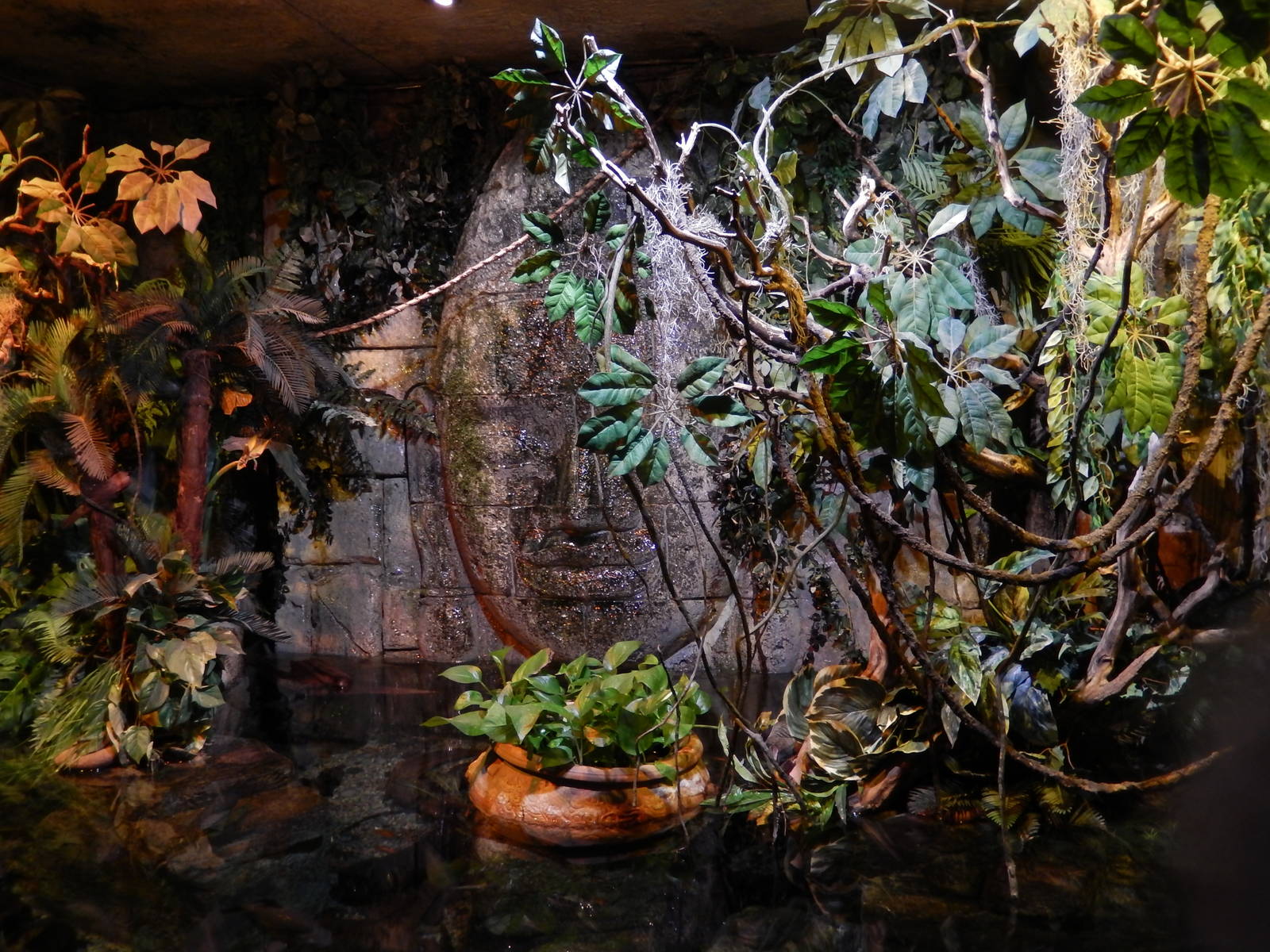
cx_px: 635
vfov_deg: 44.2
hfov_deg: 56.8
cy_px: 476
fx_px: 1174
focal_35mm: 32
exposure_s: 1/15
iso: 560
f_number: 3.8
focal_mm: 5.7
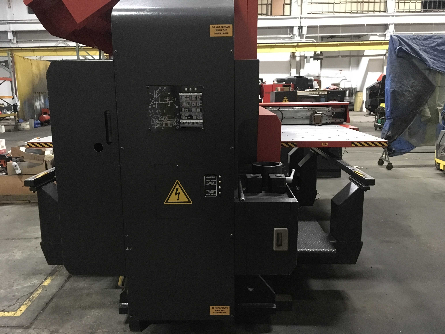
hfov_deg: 61.7
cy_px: 167
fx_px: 373
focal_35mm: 29
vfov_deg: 48.2
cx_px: 222
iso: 320
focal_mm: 4.15
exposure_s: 1/15
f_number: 2.2
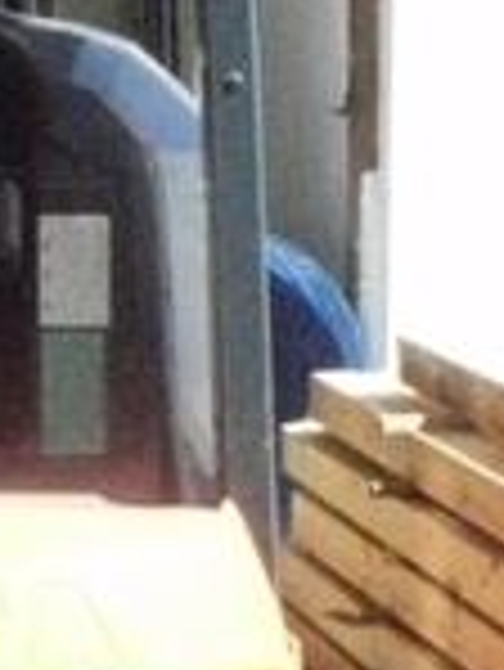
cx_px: -68
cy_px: 468
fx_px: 2811
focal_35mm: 145
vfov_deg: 13.6
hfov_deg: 10.1
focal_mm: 6.3
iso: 1600
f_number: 5.6
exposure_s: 1/2000
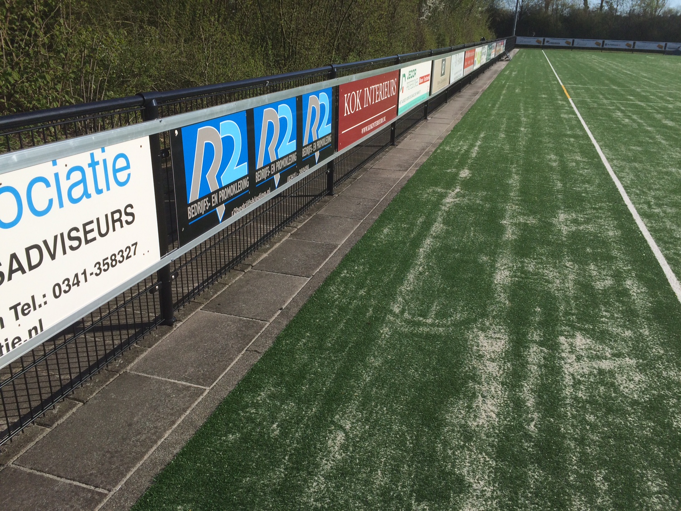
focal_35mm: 29
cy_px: 256
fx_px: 571
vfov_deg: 48.2
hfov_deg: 61.7
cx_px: 340
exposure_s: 1/2933
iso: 32
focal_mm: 4.15
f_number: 2.2
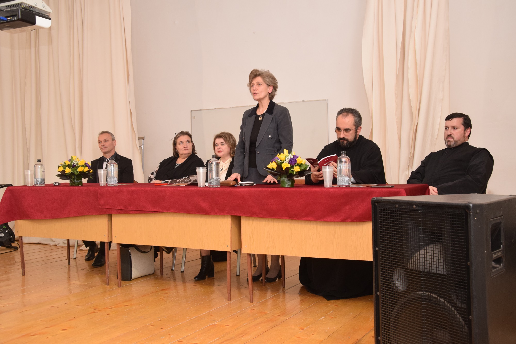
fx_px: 559
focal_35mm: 39
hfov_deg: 49.6
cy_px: 172
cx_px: 258
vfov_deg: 34.2
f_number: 6.3
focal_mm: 26
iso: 800
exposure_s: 1/80
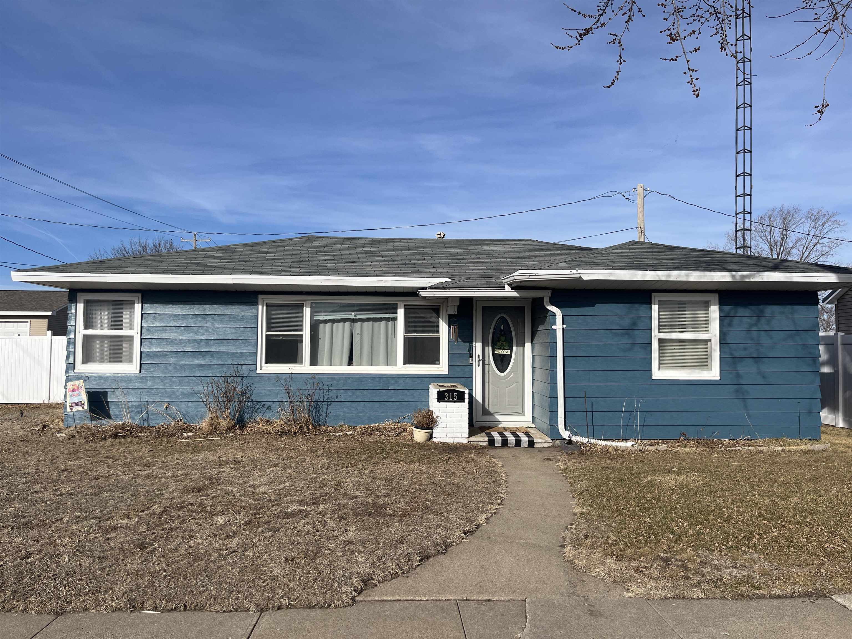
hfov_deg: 67.3
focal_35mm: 26
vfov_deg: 53.1
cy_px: 320
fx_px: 640
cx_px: 426
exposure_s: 1/5319
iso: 50
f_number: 1.6
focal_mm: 5.1
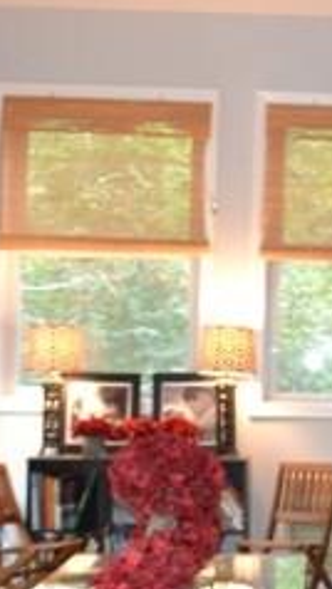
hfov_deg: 15.3
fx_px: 1189
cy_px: 343
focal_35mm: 76
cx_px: 411
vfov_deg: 27.8
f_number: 3.5
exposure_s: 1/60
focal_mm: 18
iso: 2000
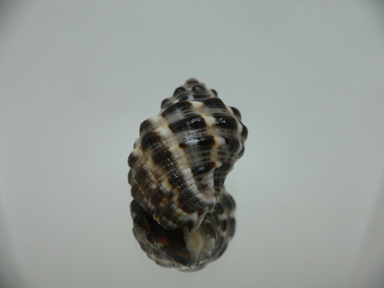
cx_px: 192
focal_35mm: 35
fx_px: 388
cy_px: 144
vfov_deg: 40.7
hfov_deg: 52.6
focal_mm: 4.6
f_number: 2.8
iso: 200
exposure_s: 1/60
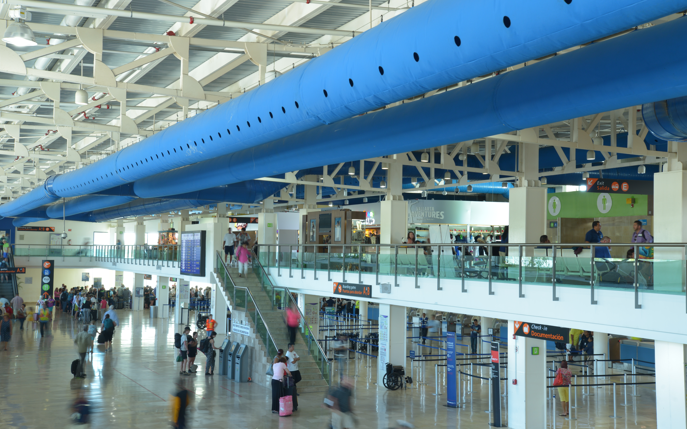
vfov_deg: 26.3
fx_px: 917
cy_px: 219
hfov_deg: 41.1
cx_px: 343
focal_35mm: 49
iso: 200
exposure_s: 1/2.5
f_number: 8
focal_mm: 48
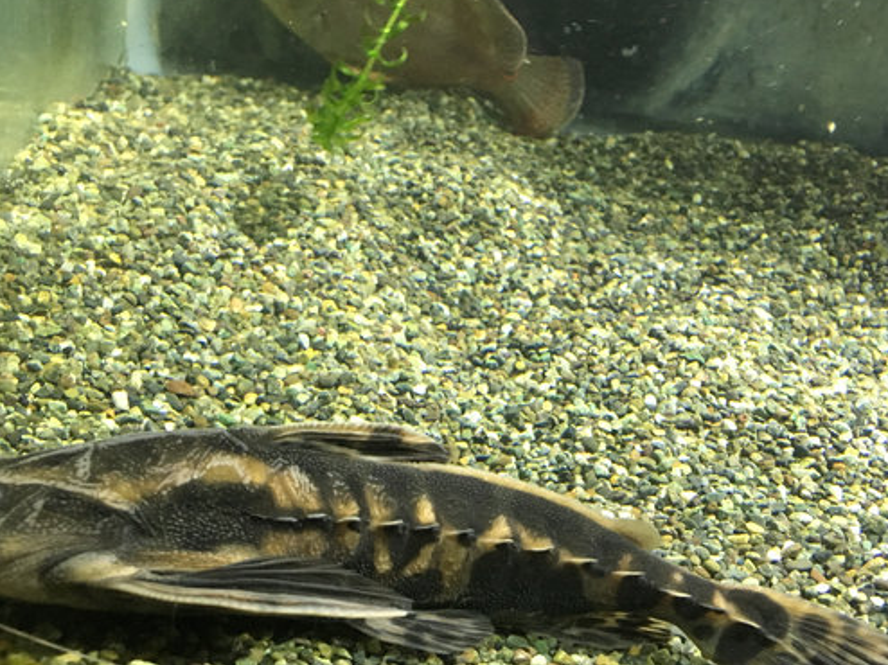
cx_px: 460
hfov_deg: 40.4
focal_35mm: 47
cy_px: 399
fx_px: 1205
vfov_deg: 30.8
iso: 160
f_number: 2.2
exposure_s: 1/30
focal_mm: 4.15
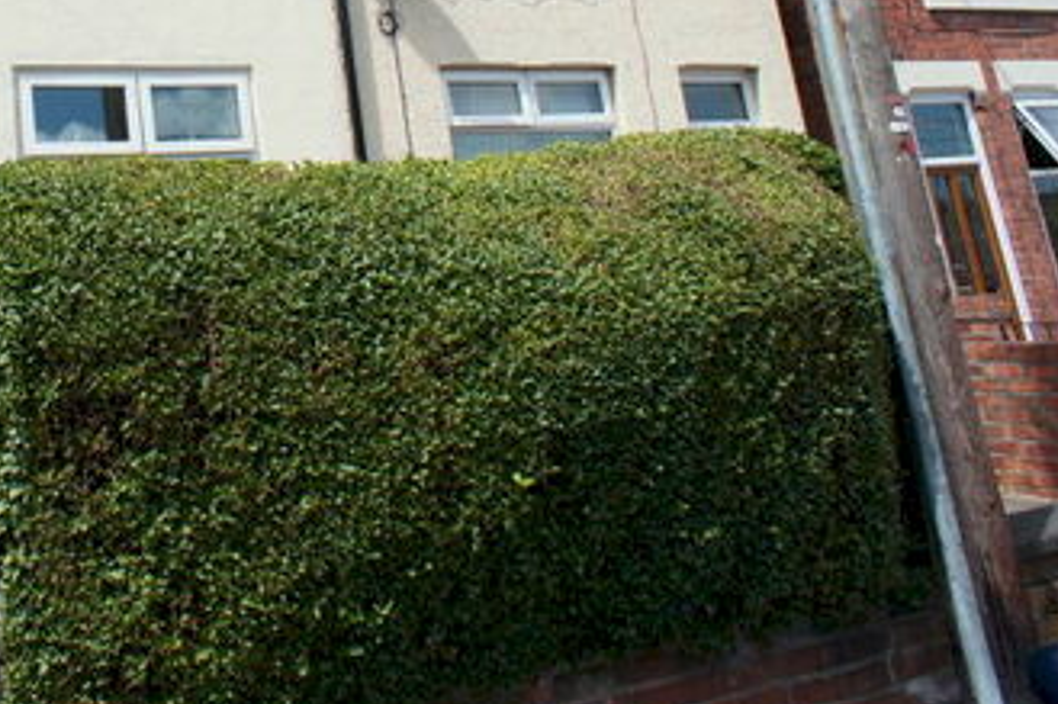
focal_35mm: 51
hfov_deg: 36.3
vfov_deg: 25.2
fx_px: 1498
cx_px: 87
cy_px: 8
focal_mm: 16
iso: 200
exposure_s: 1/400
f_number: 6.3
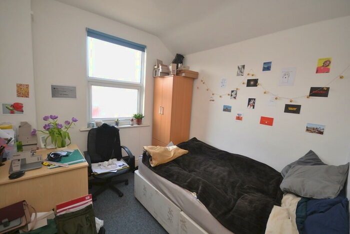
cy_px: 117
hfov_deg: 100.4
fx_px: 146
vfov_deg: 77.4
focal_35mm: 15
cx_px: 175
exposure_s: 1/80
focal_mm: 10
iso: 400
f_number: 4.5
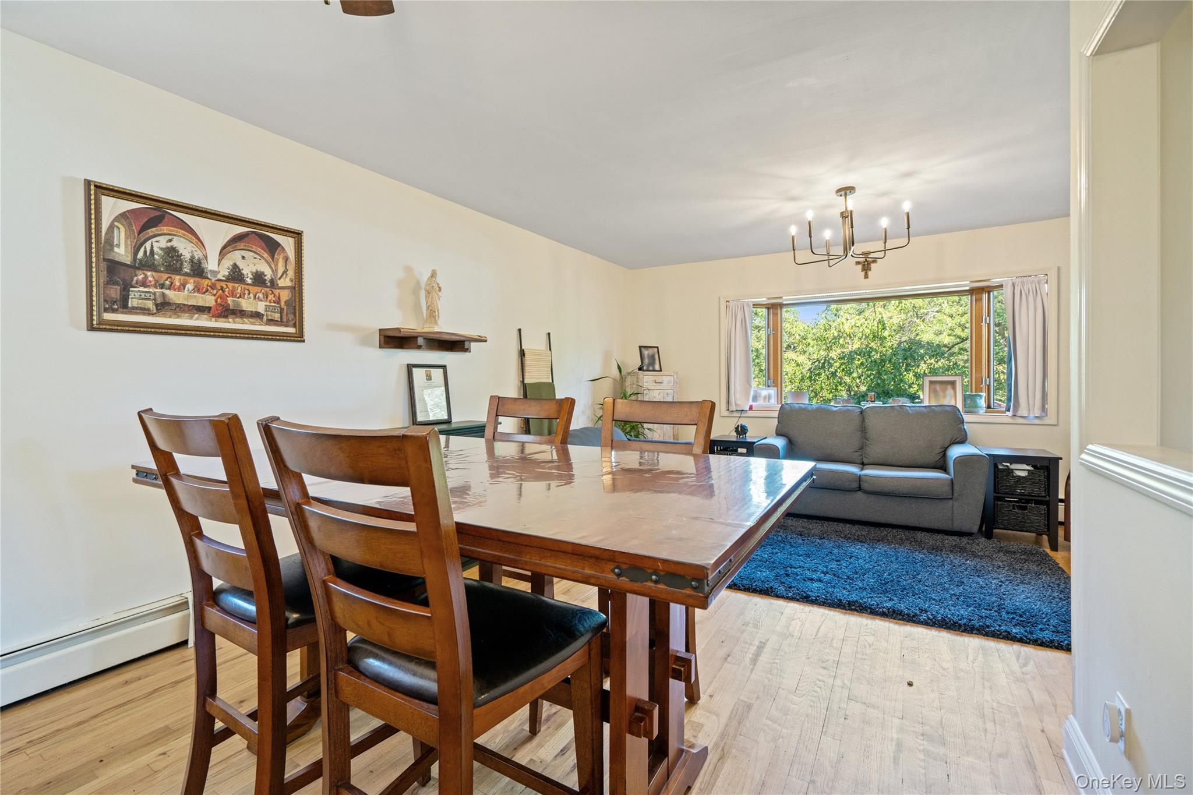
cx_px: 596
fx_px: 530
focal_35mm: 16
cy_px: 398
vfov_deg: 73.7
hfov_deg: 96.7
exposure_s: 1/10
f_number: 5.6
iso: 800
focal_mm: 16
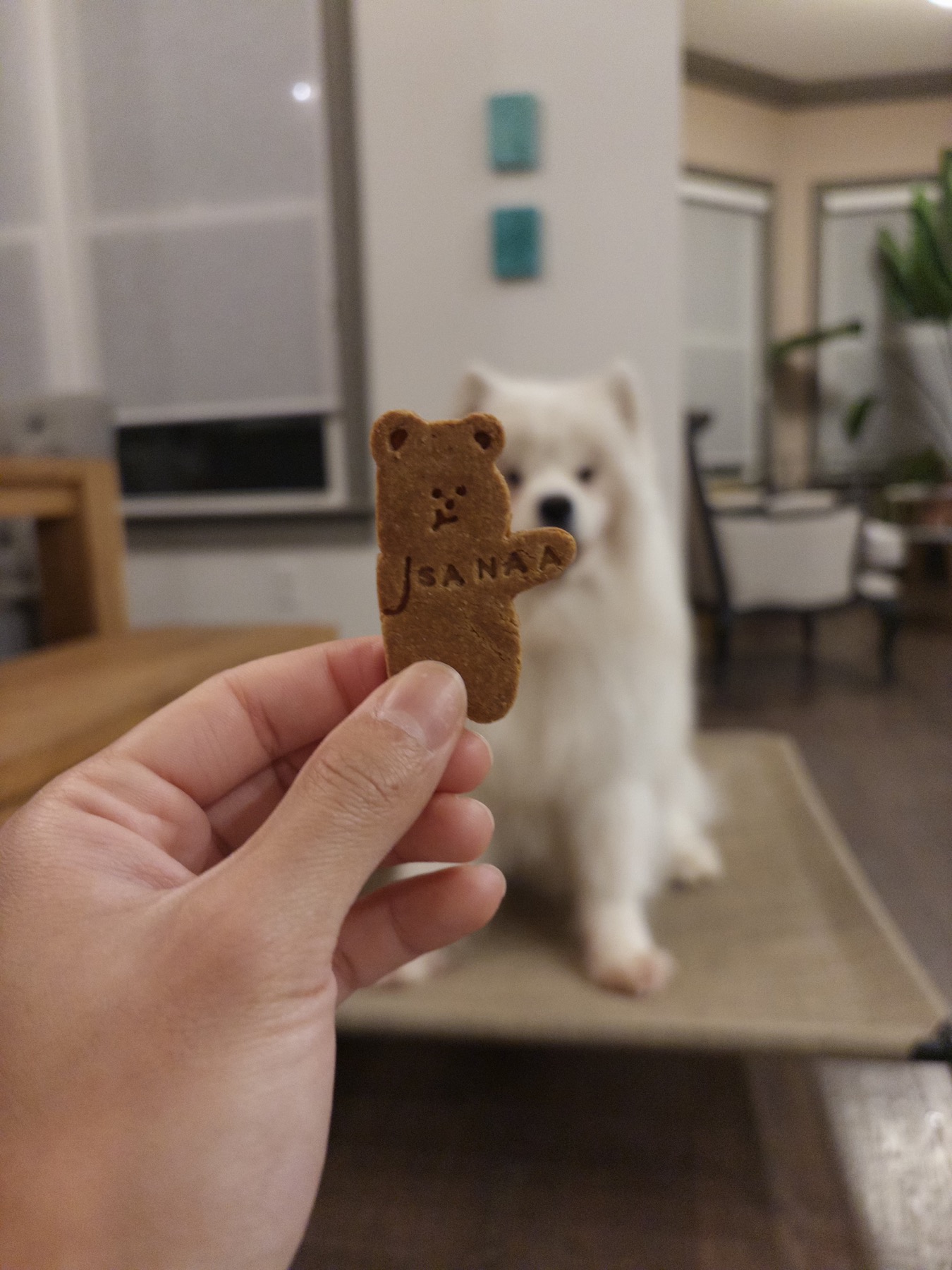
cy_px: 635
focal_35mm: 26
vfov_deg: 67.3
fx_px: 953
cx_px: 476
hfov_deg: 53.1
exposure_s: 1/30
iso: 500
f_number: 1.6
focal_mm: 5.96
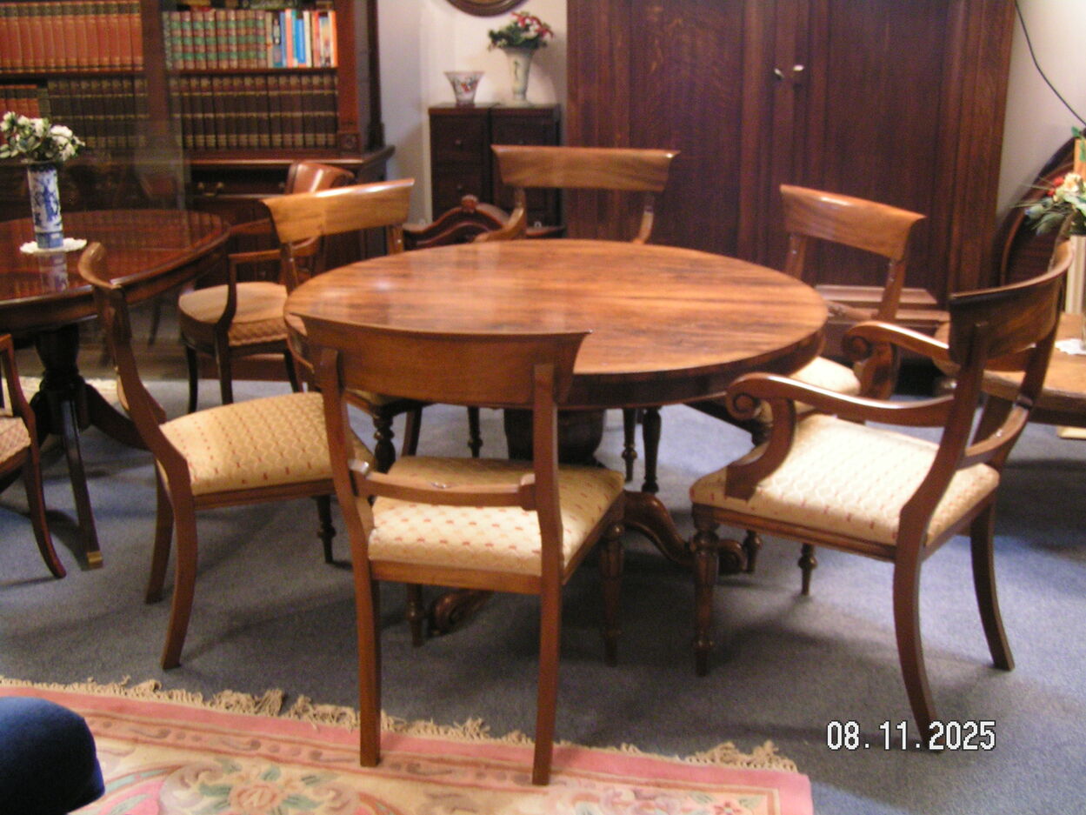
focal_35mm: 28
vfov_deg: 49.8
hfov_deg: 63.4
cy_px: 408
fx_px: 879
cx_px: 543
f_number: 2.8
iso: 200
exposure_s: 1/6
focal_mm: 4.4
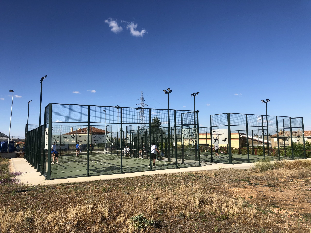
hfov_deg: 63.4
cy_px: 116
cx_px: 156
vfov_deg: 49.7
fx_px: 252
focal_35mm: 28
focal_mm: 4
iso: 20
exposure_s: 1/2558
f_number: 1.8
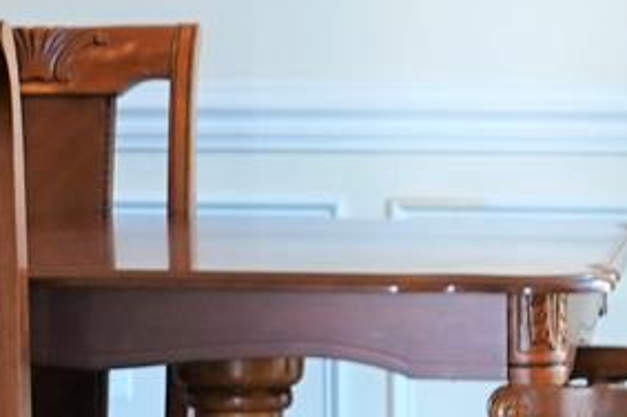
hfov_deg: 9.6
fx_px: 3653
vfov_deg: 6.5
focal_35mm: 210
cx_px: -226
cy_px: -125
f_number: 2.8
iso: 100
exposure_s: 1/30
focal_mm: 10.8
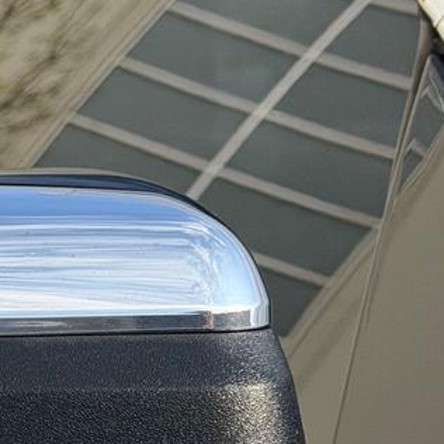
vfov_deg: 10.0
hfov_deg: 9.7
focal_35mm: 172
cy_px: 524
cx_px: -315
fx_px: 2496
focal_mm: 6.76
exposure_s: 1/4098
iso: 80
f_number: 1.78
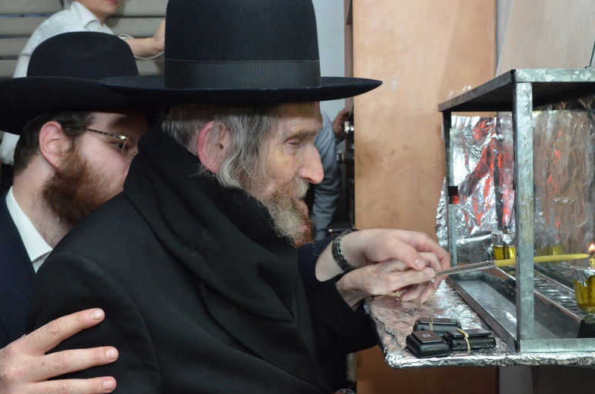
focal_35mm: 40
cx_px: 321
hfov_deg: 48.5
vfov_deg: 33.2
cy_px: 165
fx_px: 659
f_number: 5.6
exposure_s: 1/125
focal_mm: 20
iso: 2000
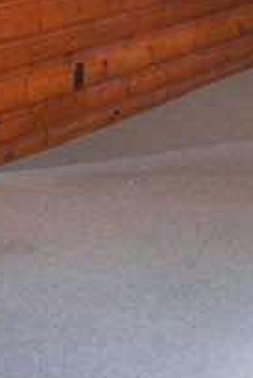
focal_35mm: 159
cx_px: 3
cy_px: -53
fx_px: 1673
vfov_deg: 12.6
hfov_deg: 8.6
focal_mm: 20
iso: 640
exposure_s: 1/60
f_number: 3.8
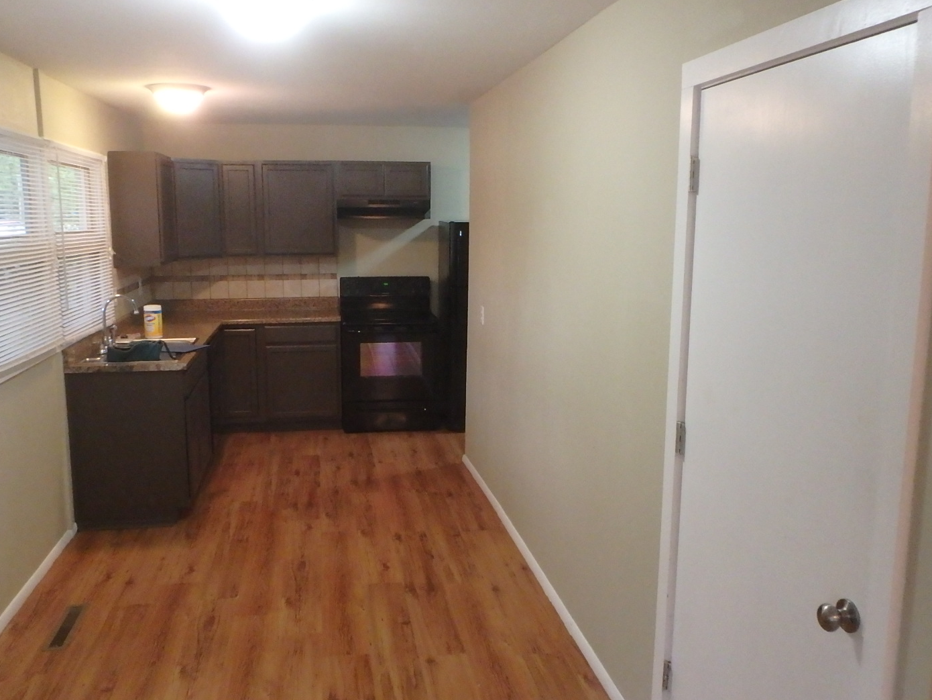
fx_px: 781
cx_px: 433
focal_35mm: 29
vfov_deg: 48.2
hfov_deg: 61.6
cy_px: 356
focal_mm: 3.7
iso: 800
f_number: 3.5
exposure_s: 1/30
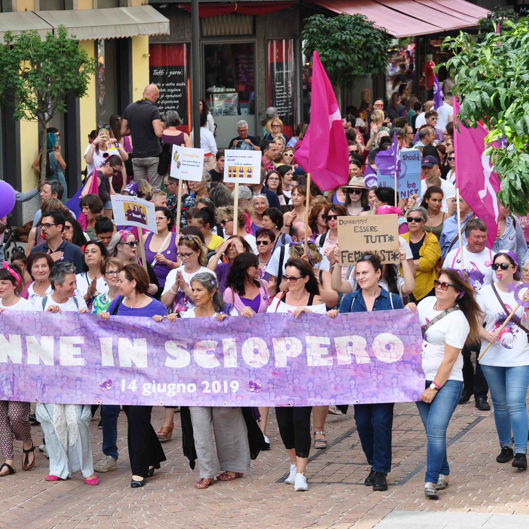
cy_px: 240
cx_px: 168
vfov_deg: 10.7
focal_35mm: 164
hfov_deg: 10.7
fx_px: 2831
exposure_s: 1/125
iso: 200
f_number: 9
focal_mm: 75
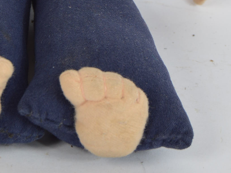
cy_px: -117
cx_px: 43
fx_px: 1545
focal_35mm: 231
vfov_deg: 6.3
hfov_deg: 8.5
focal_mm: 55
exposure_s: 1/80
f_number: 9
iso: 100
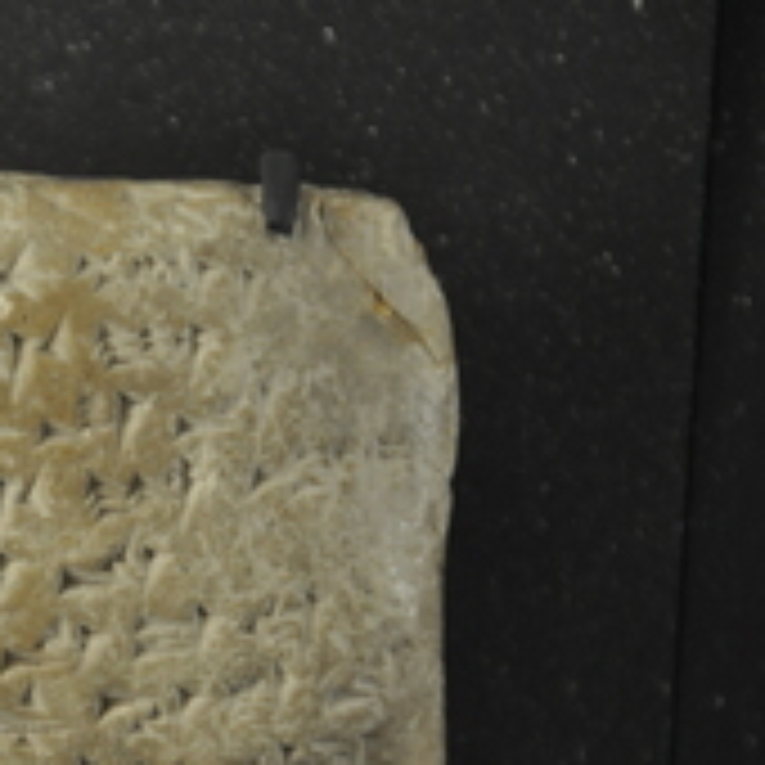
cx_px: -112
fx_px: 16502
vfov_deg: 2.7
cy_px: 630
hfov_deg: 2.7
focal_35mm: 660
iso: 800
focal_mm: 200
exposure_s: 1/30
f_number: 5.6
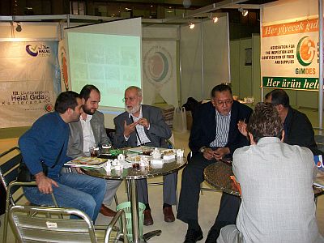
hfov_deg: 54.0
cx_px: 162
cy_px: 122
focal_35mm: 34
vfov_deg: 41.8
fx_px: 318
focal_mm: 5.7
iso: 160
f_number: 2.8
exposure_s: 1/60
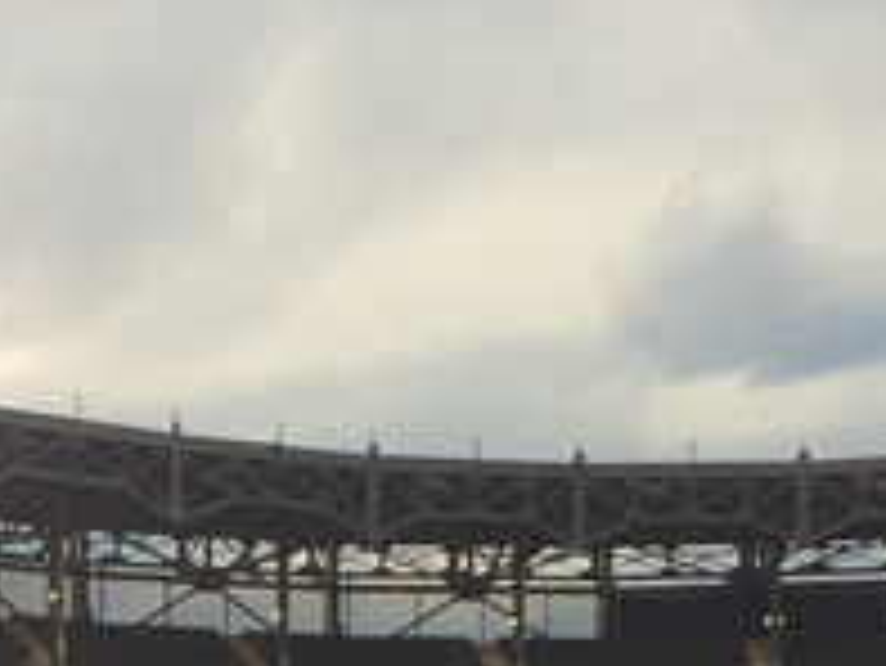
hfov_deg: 12.1
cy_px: 1323
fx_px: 4021
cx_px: -358
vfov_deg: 8.9
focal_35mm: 157
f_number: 2.2
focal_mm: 4.15
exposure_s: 1/120
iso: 50
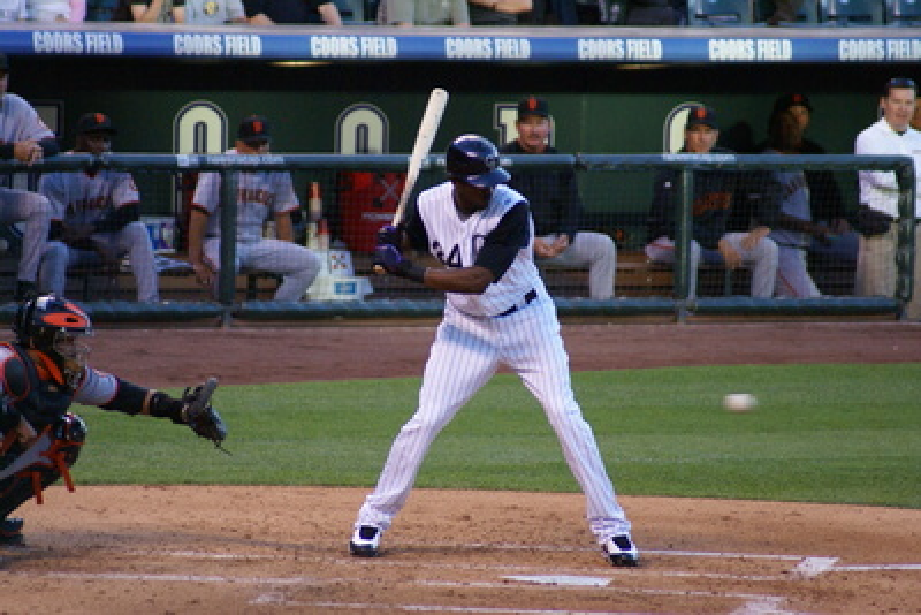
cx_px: 460
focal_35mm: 450
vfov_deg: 3.1
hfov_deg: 4.6
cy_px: 308
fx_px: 11516
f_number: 5.6
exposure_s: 1/500
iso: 800
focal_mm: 300
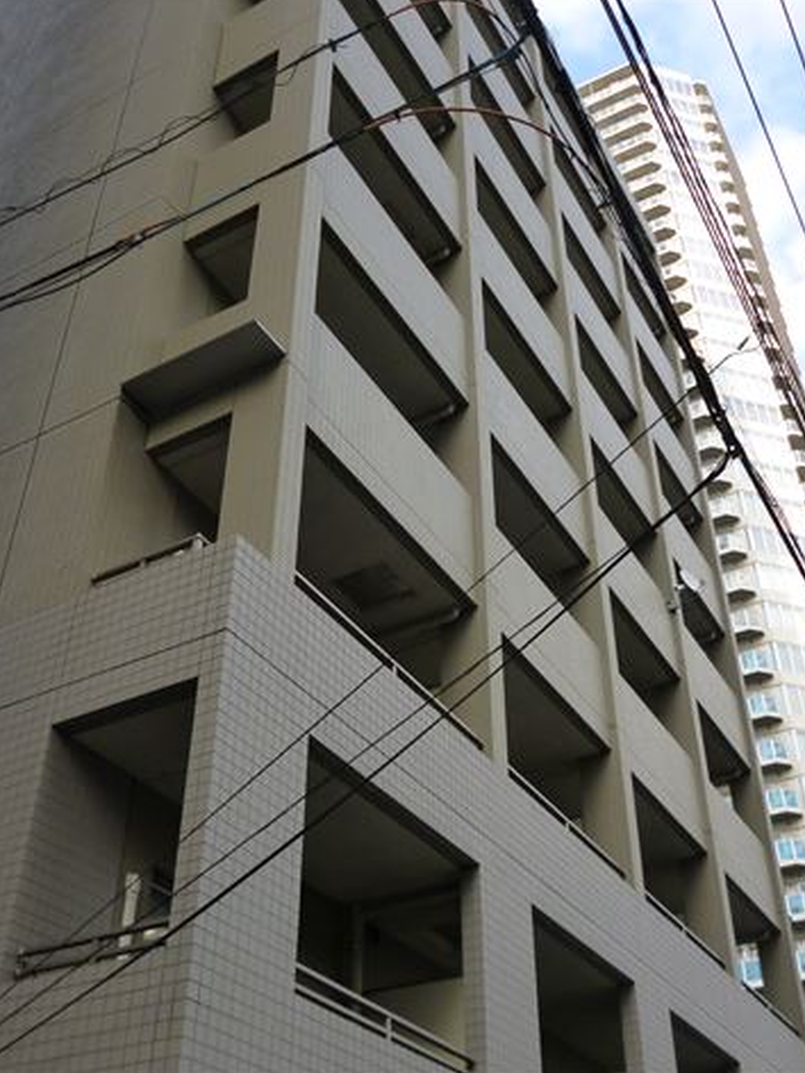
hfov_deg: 37.7
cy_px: 532
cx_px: 398
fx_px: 1178
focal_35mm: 38
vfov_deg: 49.0
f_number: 3.1
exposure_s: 1/250
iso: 160
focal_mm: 5
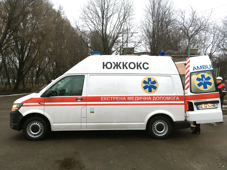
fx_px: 190
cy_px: 85
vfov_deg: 48.2
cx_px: 114
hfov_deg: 61.7
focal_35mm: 29
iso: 100
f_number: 2.2
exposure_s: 1/33
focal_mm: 4.15
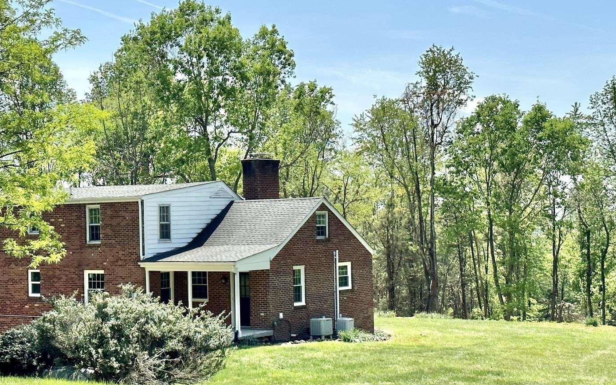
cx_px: 224
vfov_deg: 17.4
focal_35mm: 75
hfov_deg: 27.4
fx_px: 1259
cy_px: 206
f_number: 1.78
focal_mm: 6.86
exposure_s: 1/4367
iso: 64
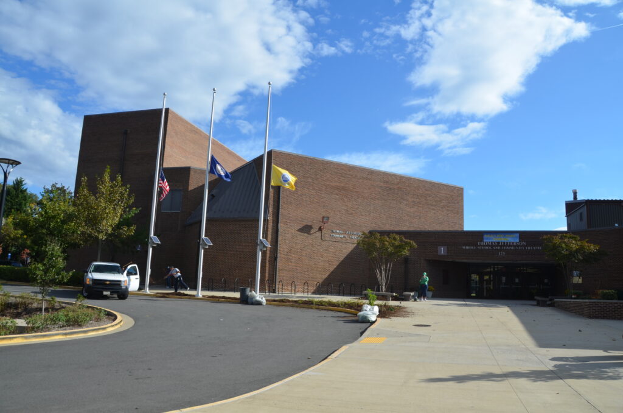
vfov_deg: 47.7
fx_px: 466
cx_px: 312
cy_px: 206
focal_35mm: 27
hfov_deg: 67.5
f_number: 8
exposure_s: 1/250
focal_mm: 18
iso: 100
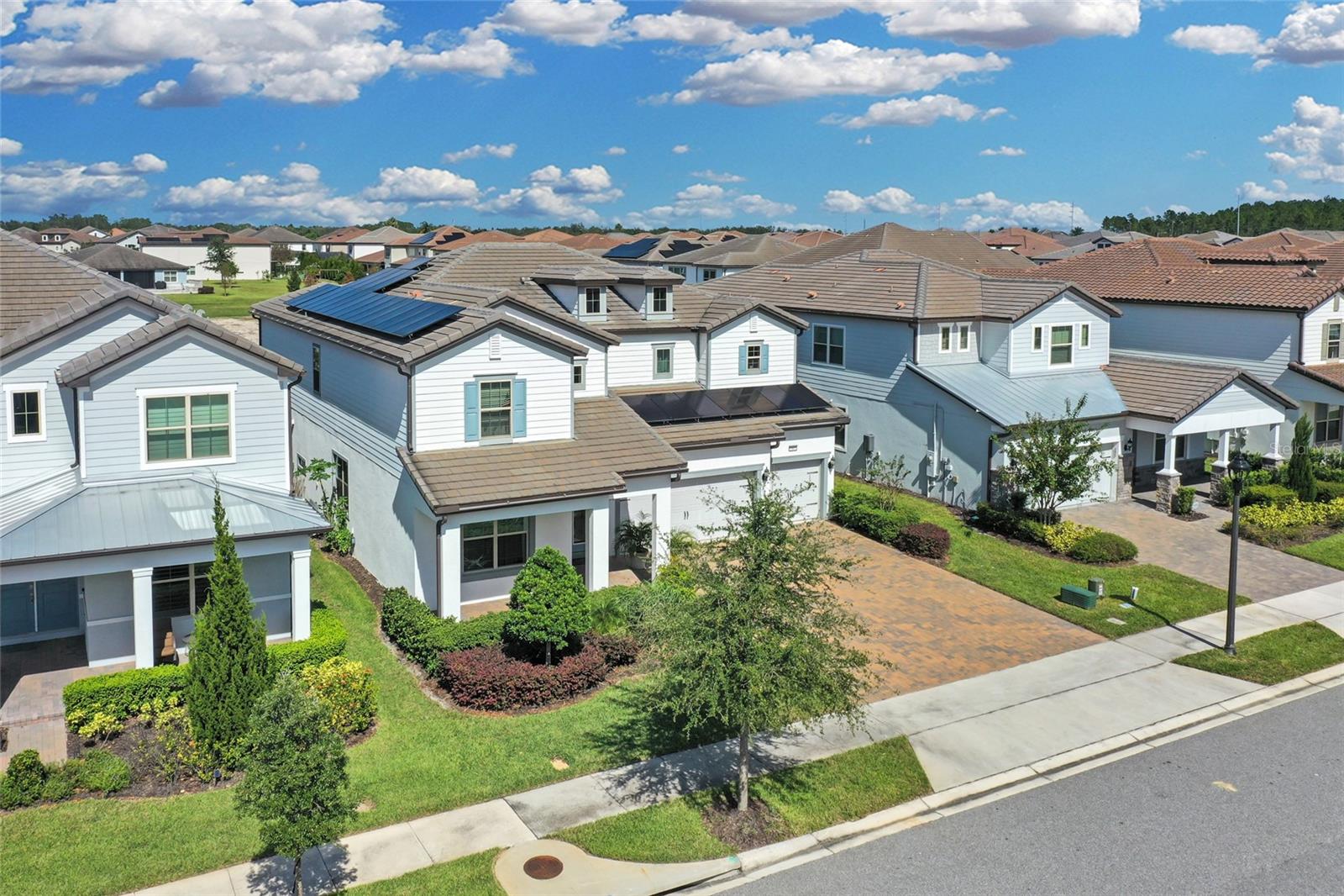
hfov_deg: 65.5
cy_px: 448
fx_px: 1045
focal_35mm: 28
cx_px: 672
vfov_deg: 46.4
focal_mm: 10.26
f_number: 7.1
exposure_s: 1/500
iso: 100
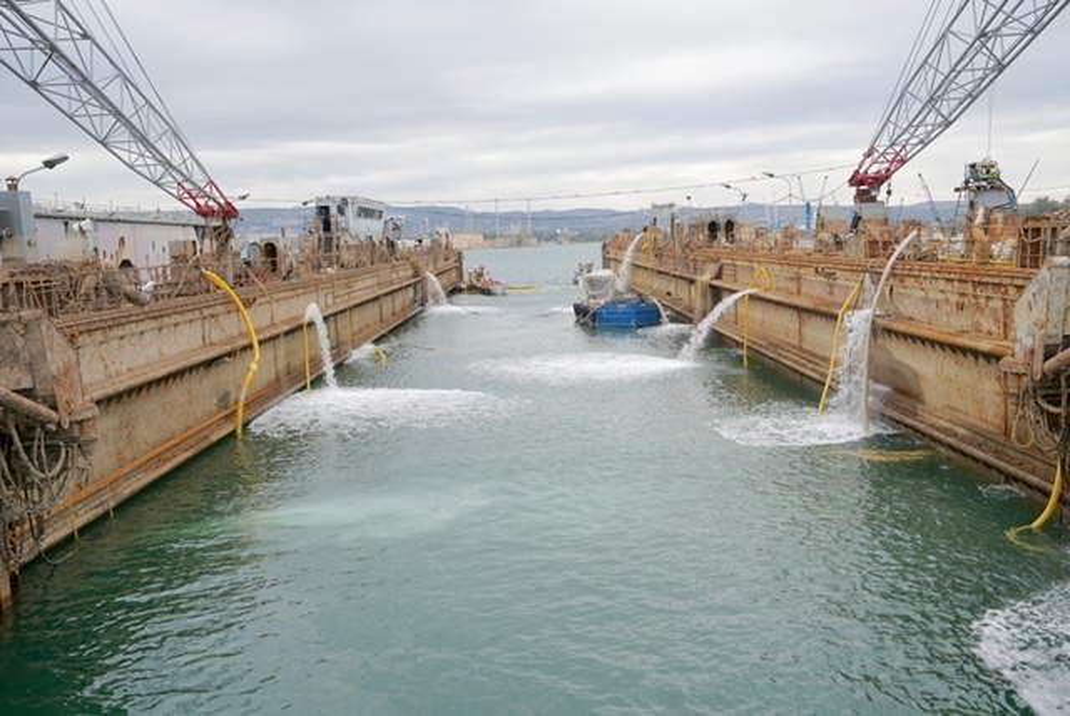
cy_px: 358
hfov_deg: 54.4
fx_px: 1041
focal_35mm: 35
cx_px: 535
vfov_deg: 37.9
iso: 100
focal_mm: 35
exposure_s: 1/200
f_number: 4.5
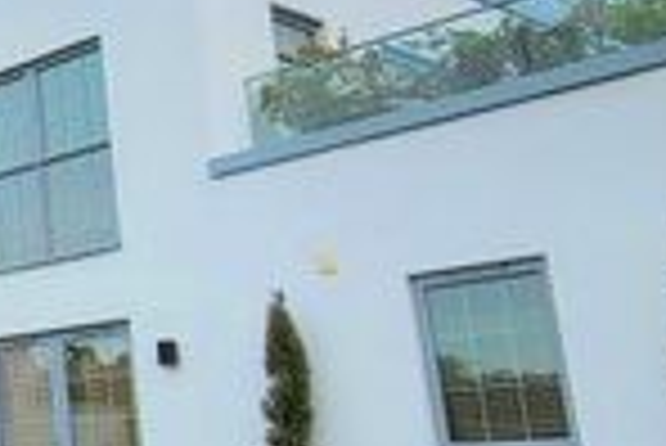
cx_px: -464
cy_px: 218
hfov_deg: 22.3
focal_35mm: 64
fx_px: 1185
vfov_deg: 21.3
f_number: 2.2
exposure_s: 1/424
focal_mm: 1.74
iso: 32
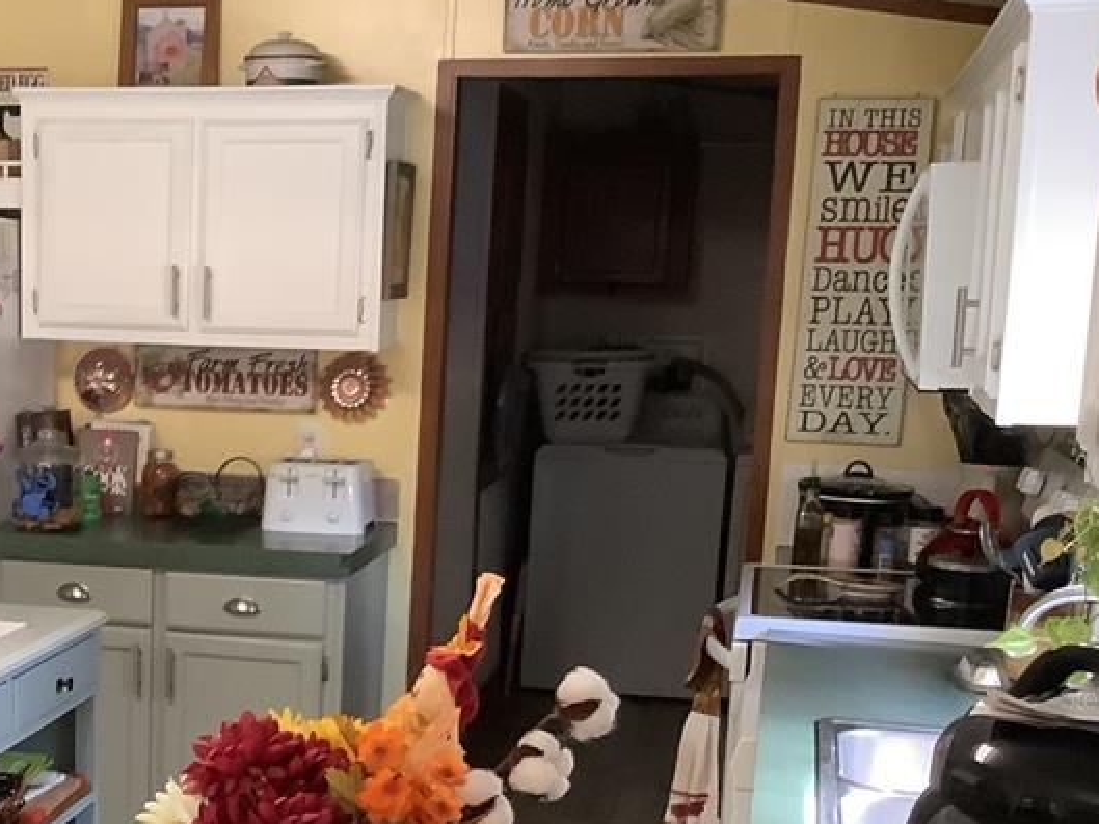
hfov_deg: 30.8
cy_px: 697
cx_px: 123
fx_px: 1905
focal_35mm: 60
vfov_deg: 23.9
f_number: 2.4
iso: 320
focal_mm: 3.3
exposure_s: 1/33
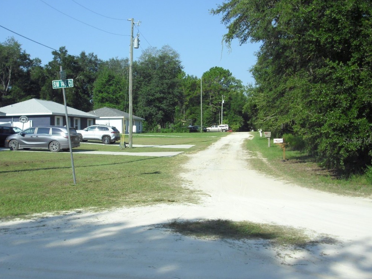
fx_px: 419
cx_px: 187
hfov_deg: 47.9
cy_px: 140
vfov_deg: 36.8
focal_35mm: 39
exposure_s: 1/250
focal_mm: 6.2
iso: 100
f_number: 8
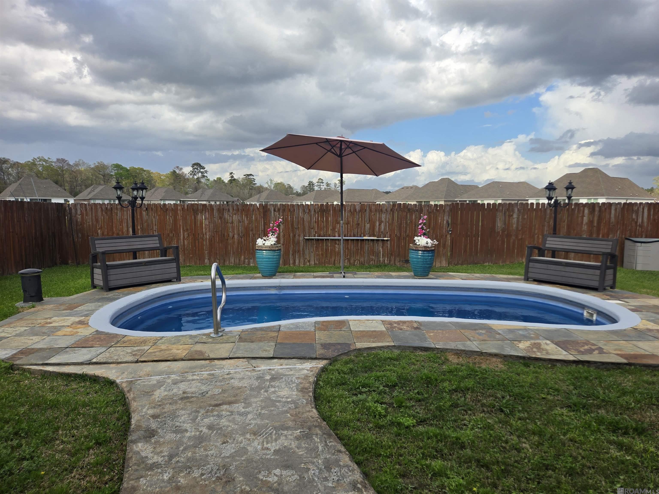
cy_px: 247
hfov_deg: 73.9
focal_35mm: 23
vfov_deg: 58.9
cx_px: 330
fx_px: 438
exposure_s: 1/1425
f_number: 1.8
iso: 25
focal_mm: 5.4
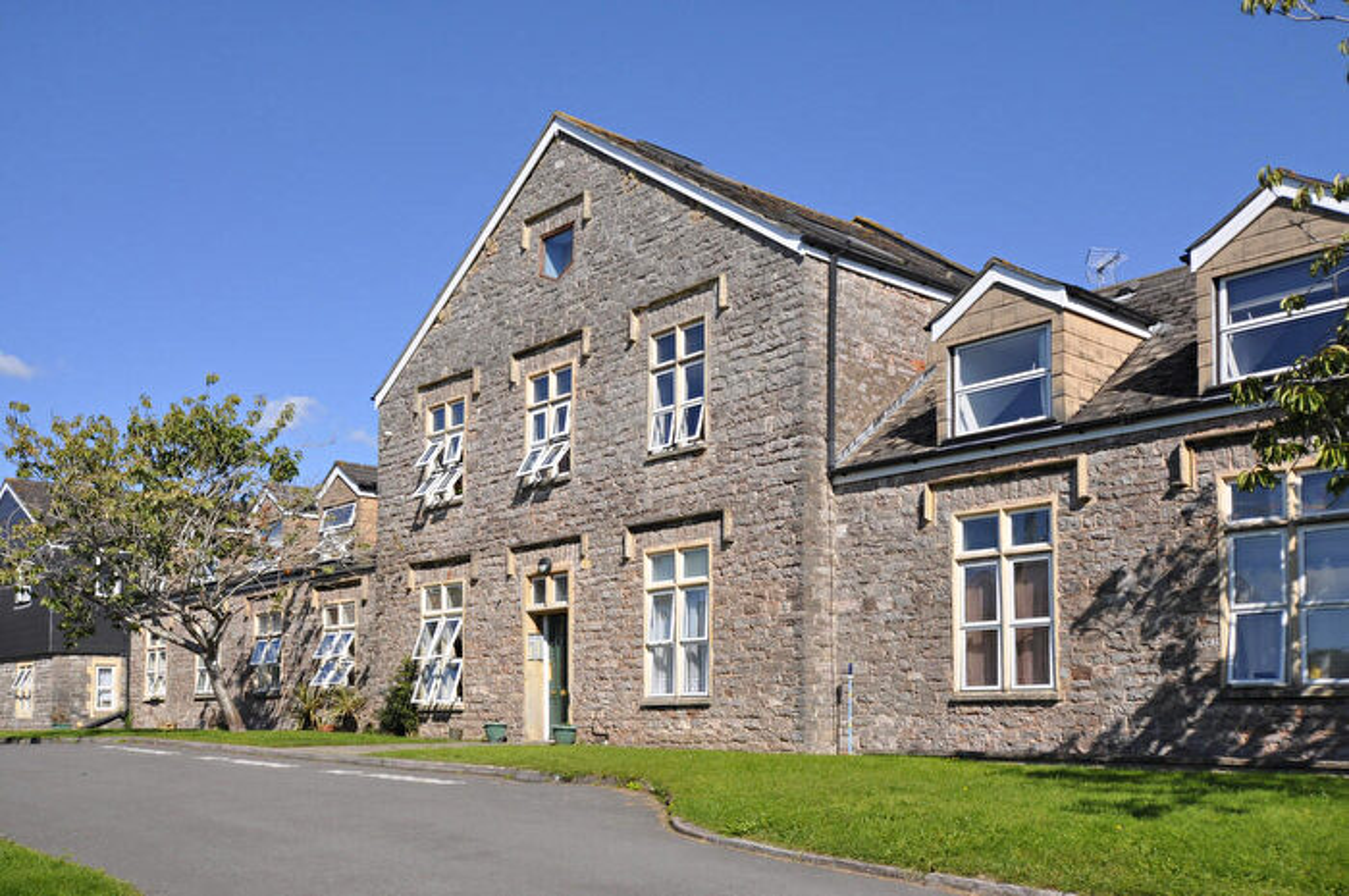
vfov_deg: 39.9
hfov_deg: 57.3
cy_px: 448
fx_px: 1235
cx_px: 674
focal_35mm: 33
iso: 200
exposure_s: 1/320
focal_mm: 22
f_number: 9
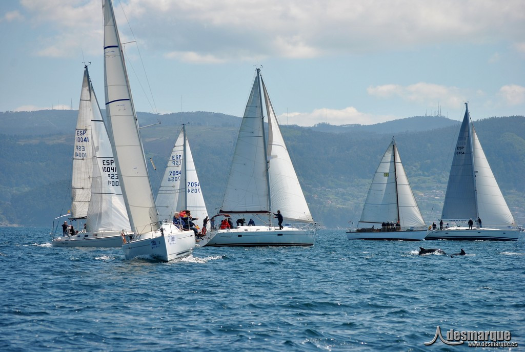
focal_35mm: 138
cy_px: 176
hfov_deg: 14.8
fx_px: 2016
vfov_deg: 10.0
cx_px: 262
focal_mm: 92
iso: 100
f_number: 6.3
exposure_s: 1/640
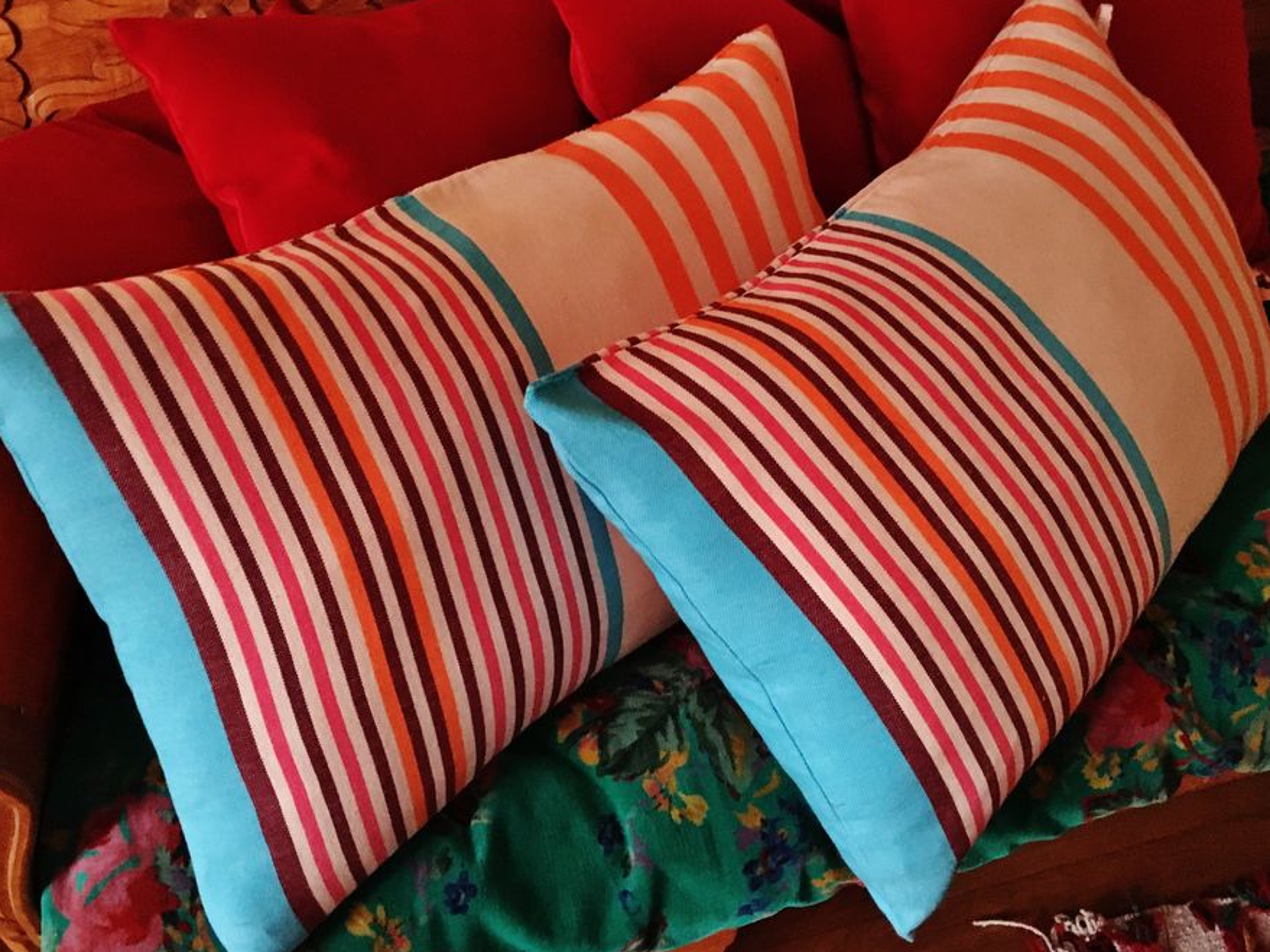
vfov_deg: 42.9
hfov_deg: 55.3
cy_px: 438
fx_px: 1211
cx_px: 598
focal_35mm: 33
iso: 500
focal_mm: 4.15
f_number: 2.2
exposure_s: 1/17
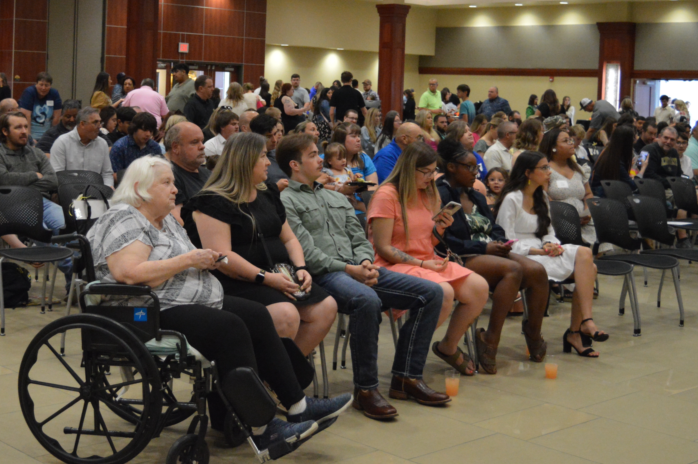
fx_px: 1124
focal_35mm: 58
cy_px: 134
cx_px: 275
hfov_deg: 34.4
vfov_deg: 23.2
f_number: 4
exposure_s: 1/125
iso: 3200
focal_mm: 26
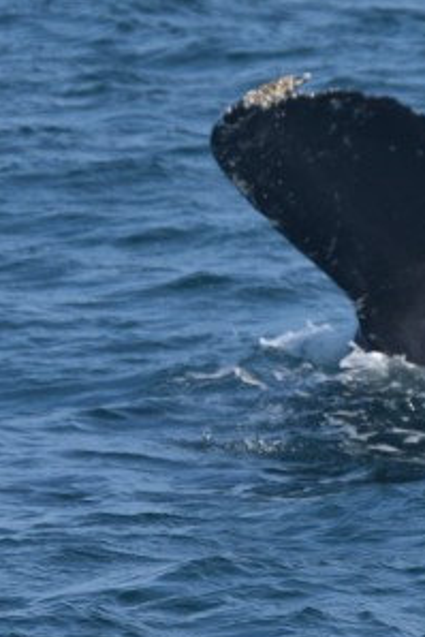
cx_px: 397
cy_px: 203
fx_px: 13951
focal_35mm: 789
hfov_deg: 1.7
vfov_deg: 2.6
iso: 200
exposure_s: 1/1600
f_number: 5.6
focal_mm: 145
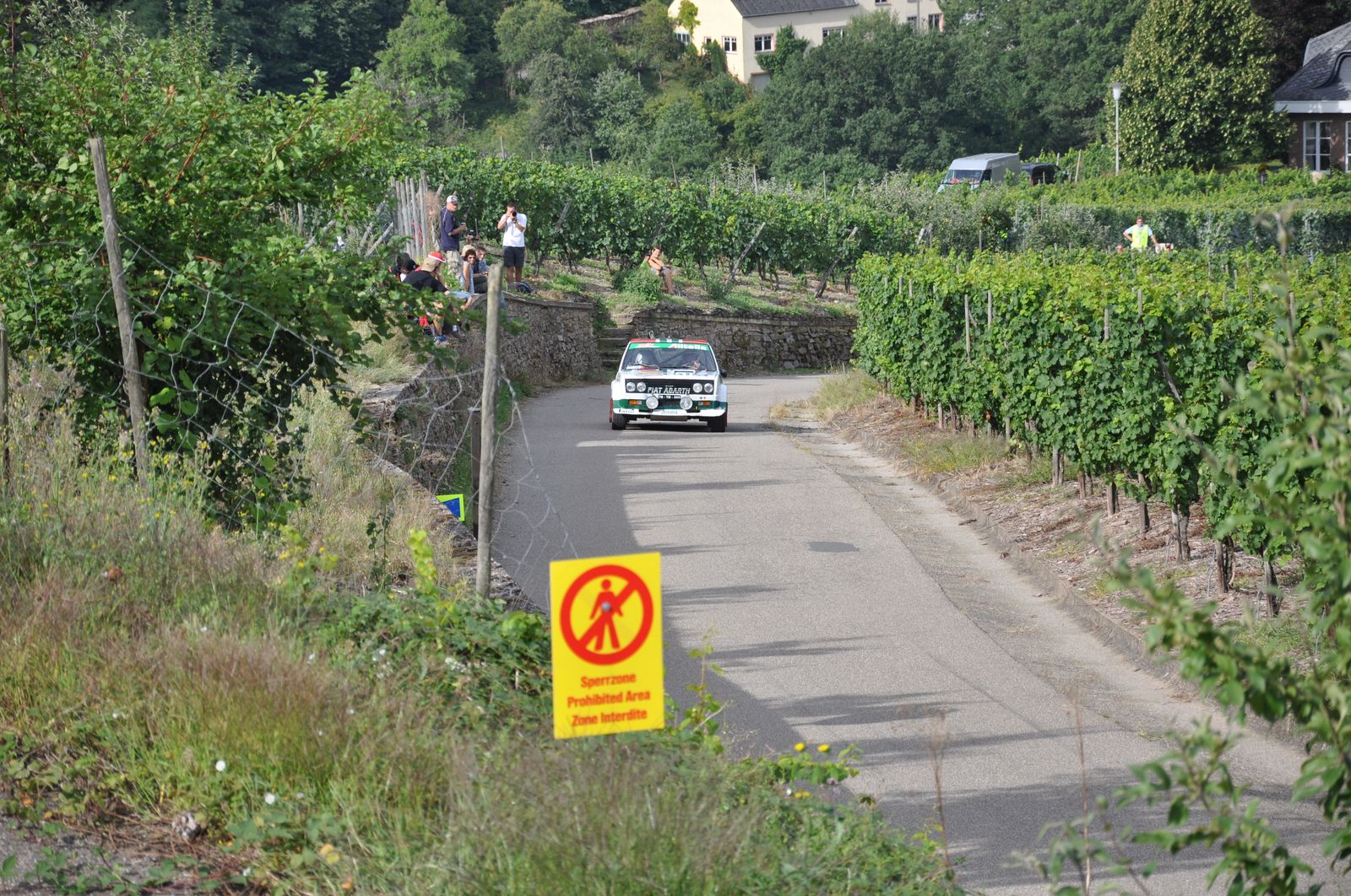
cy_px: 448
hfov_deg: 13.1
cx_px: 676
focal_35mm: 158
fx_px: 5902
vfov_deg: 8.7
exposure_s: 1/500
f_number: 5.6
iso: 200
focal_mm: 105
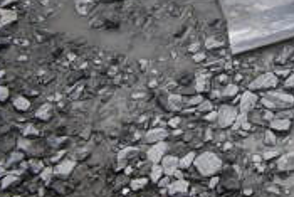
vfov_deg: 13.5
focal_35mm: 94
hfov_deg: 19.1
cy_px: -123
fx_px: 768
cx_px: 438
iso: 100
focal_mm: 18
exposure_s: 1/160
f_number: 6.3
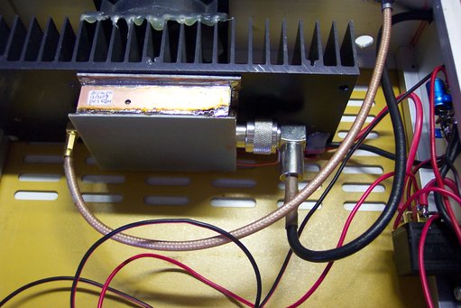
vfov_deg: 35.1
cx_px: 230
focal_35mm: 38
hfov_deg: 50.7
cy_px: 154
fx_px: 487
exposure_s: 1/10
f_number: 2.8
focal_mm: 8
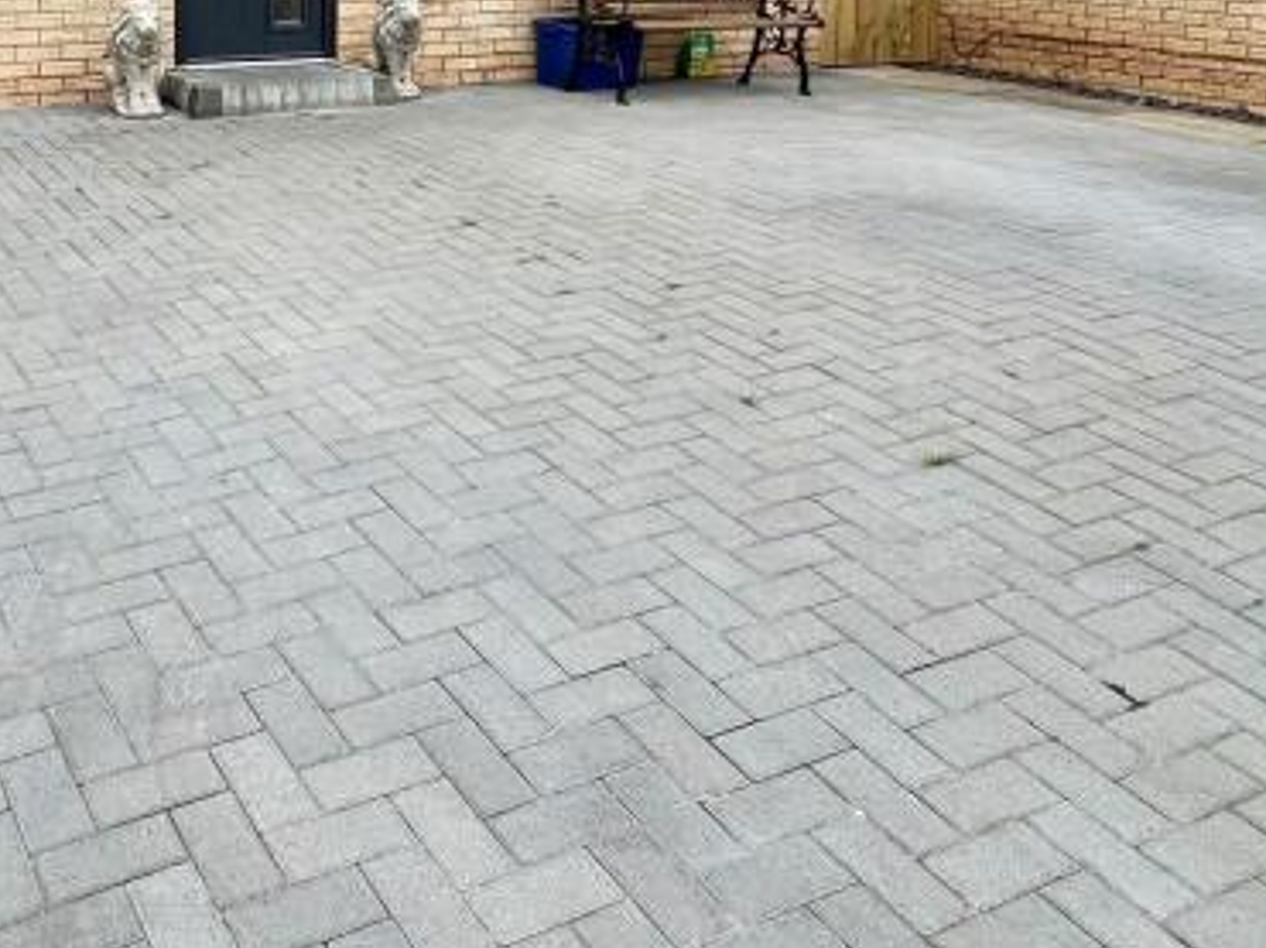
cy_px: -3
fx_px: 1316
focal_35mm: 36
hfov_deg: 48.6
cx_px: 263
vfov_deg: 35.7
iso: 32
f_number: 1.8
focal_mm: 1.6
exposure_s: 1/615
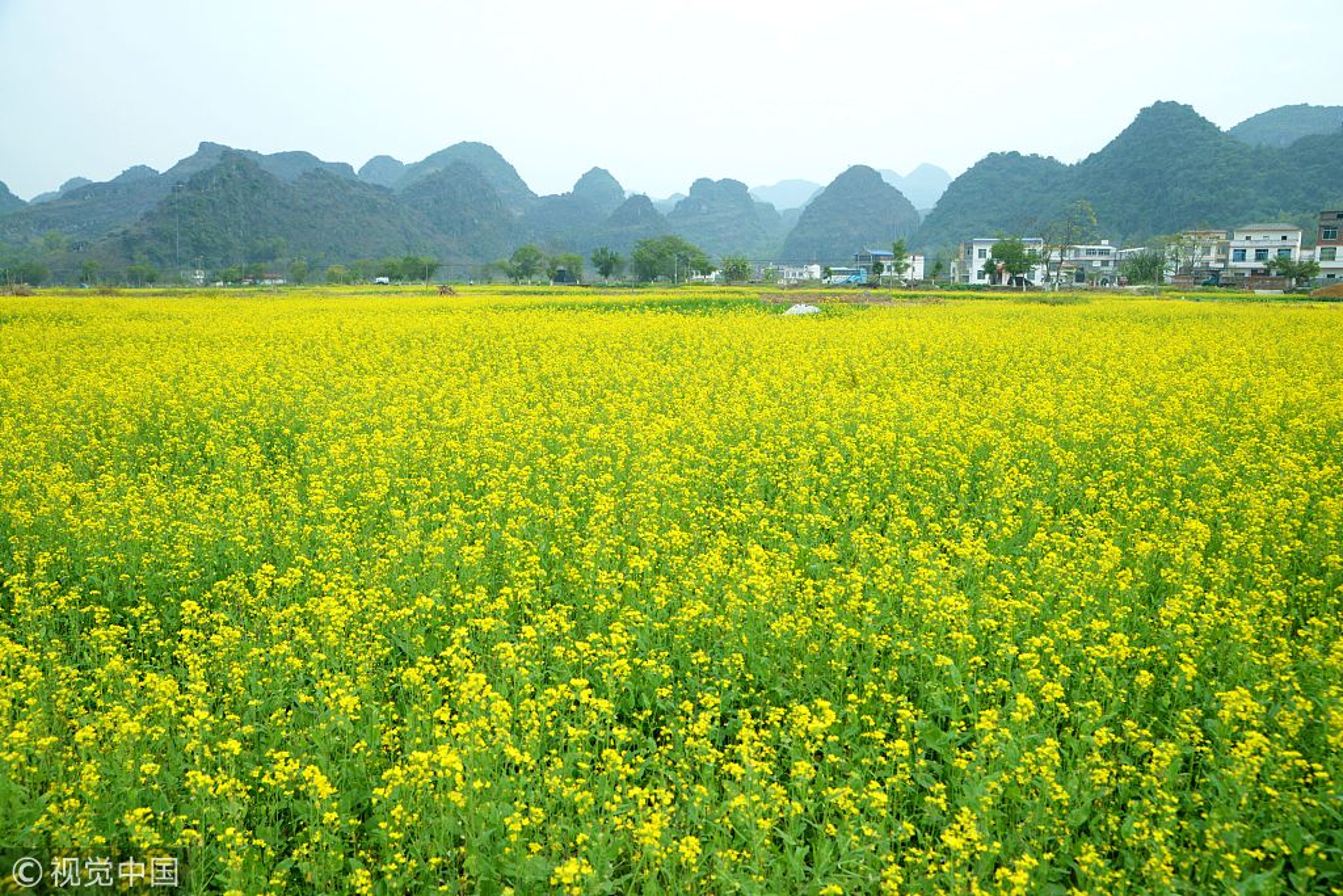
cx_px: 672
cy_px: 448
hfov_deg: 36.2
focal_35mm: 55
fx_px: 2052
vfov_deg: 24.6
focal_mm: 55
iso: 1000
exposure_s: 1/2000
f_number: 9
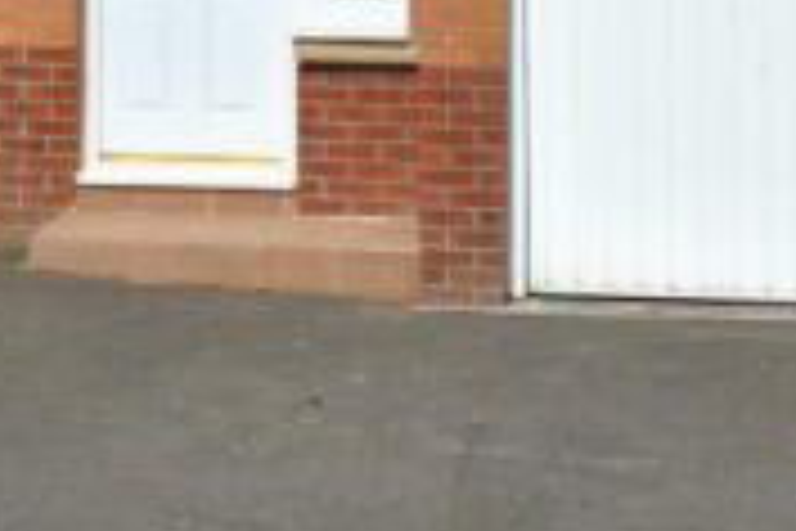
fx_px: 2697
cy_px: -394
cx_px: 70
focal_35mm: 122
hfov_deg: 16.6
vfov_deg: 10.6
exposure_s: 1/320
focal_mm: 22
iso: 100
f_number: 9
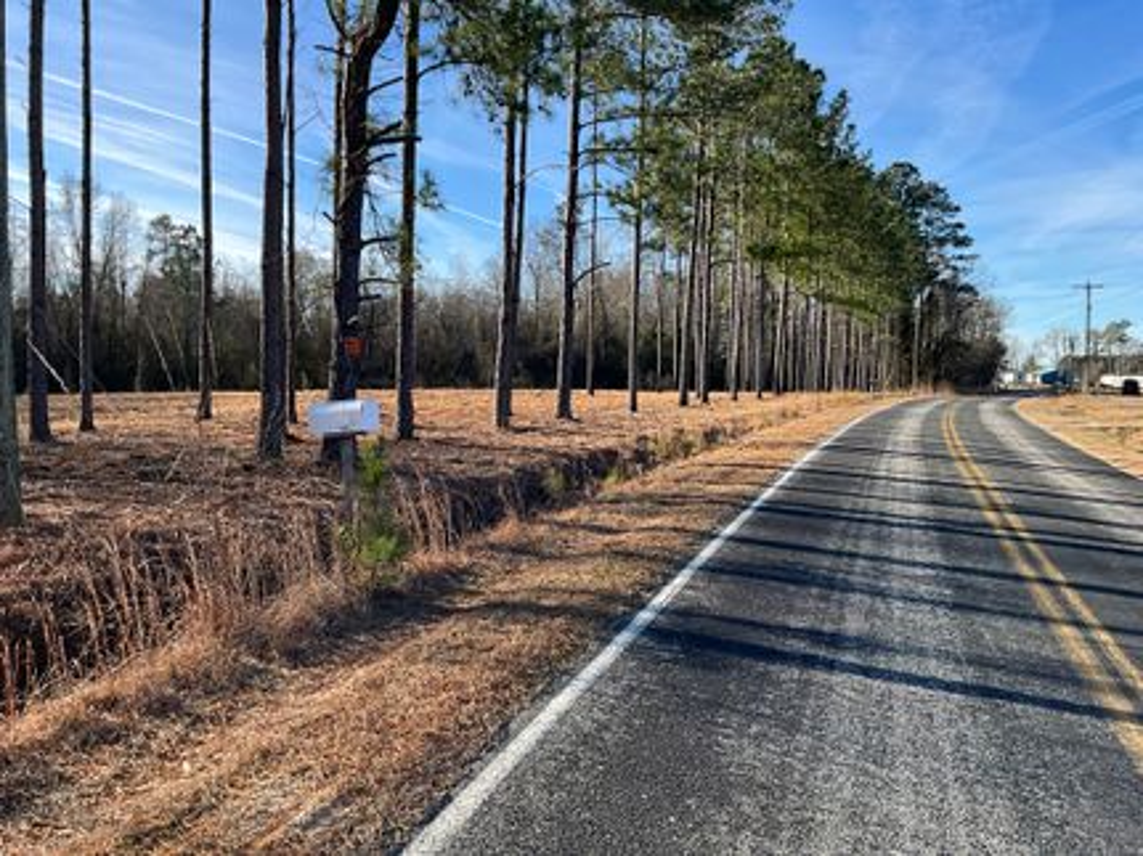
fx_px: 957
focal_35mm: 29
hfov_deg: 61.7
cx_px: 572
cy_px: 428
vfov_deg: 48.2
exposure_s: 1/912
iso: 25
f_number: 1.8
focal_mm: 3
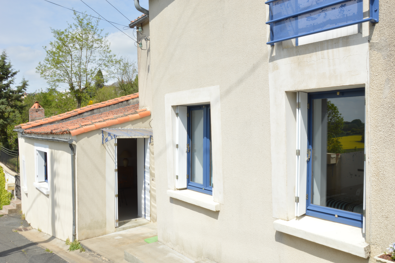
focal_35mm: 27
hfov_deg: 67.4
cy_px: 132
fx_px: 296
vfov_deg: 47.8
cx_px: 198
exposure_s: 1/25
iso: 100
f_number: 22
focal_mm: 18
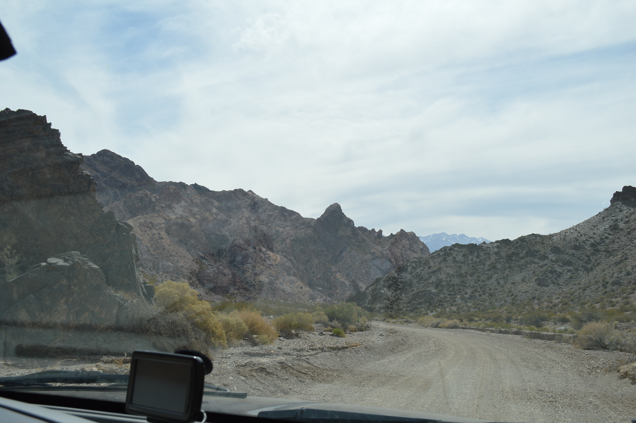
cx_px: 318
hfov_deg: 53.2
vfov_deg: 36.8
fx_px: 635
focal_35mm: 36
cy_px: 212
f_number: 8
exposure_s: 1/250
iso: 100
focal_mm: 24
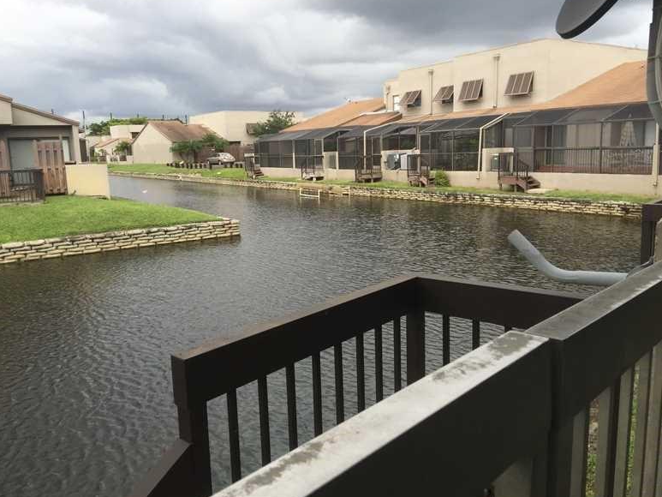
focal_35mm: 30
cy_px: 245
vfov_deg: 46.8
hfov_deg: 60.0
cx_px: 325
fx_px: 574
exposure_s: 1/455
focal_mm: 4.15
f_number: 2.2
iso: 32
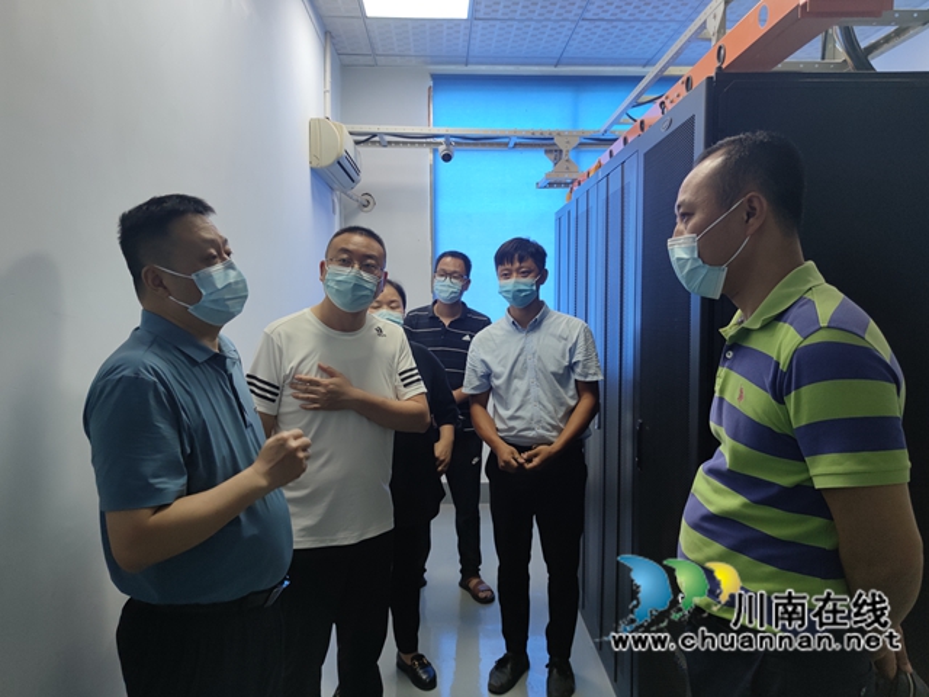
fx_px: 644
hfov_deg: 71.6
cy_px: 348
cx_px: 464
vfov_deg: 56.8
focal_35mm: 24
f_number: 1.69
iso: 131
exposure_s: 1/50
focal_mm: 6.72
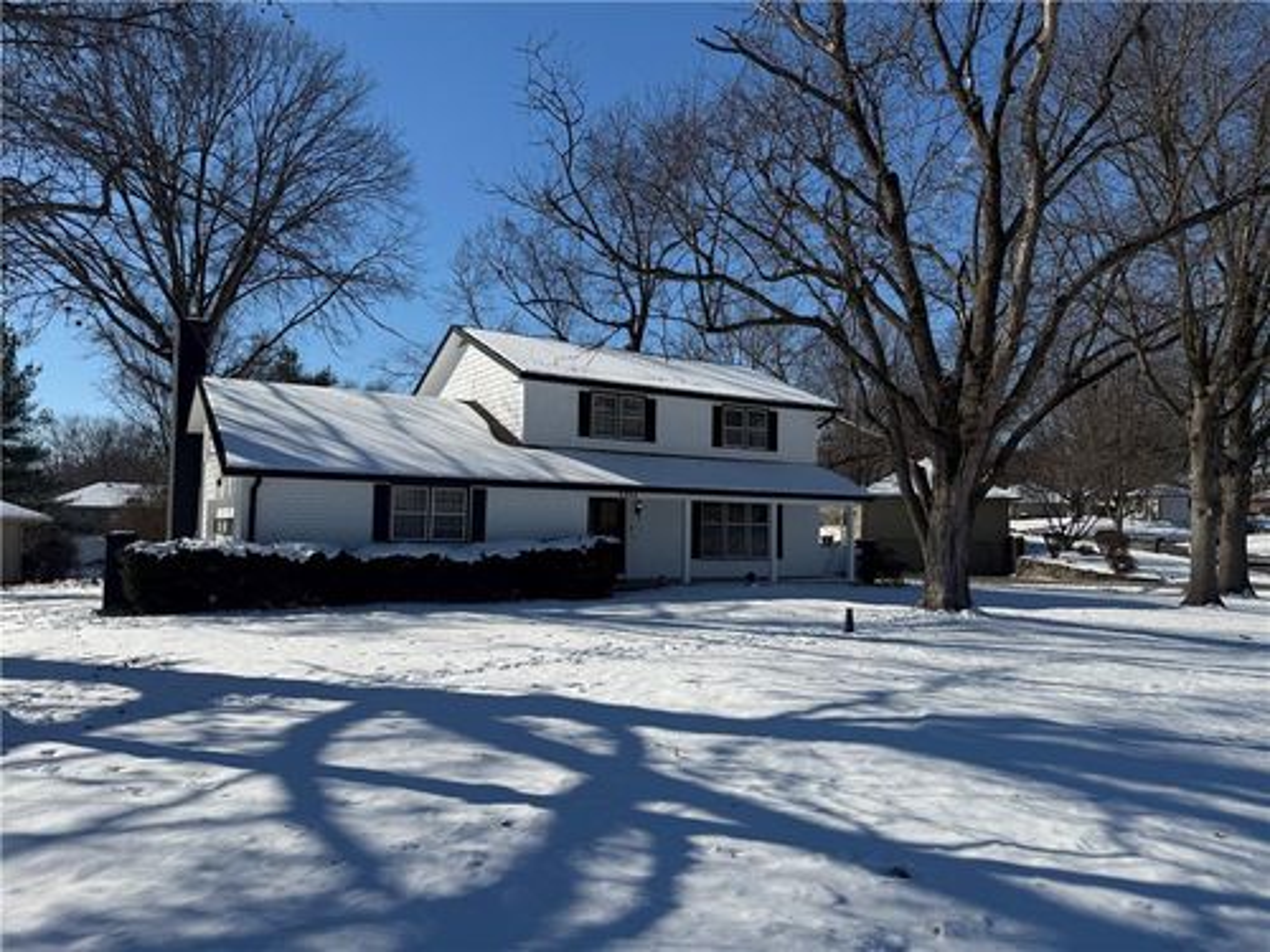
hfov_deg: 71.6
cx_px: 635
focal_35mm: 24
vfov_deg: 56.8
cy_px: 476
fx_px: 881
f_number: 1.78
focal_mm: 6.76
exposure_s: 1/9091
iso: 80
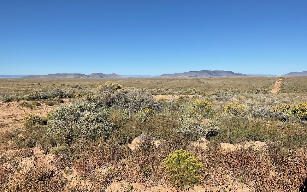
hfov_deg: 61.2
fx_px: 259
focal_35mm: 31
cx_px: 153
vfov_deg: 40.6
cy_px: 93
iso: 16
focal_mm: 3
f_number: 1.8
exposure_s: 1/2801
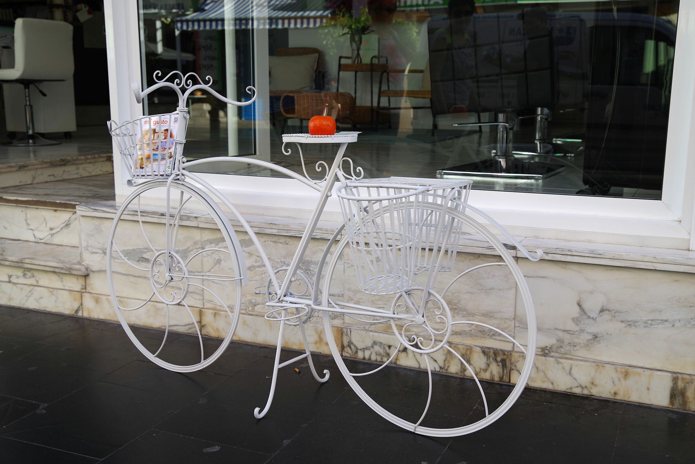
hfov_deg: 48.4
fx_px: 772
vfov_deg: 33.4
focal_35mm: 40
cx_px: 348
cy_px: 232
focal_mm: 40
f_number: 5.6
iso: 100
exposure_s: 1/100
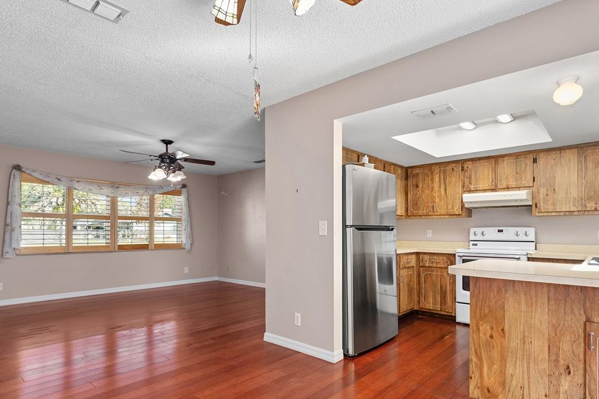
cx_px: 320
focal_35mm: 20
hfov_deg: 83.9
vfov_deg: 61.6
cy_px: 230
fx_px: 333
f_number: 7.1
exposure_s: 1/5
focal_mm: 14
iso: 400
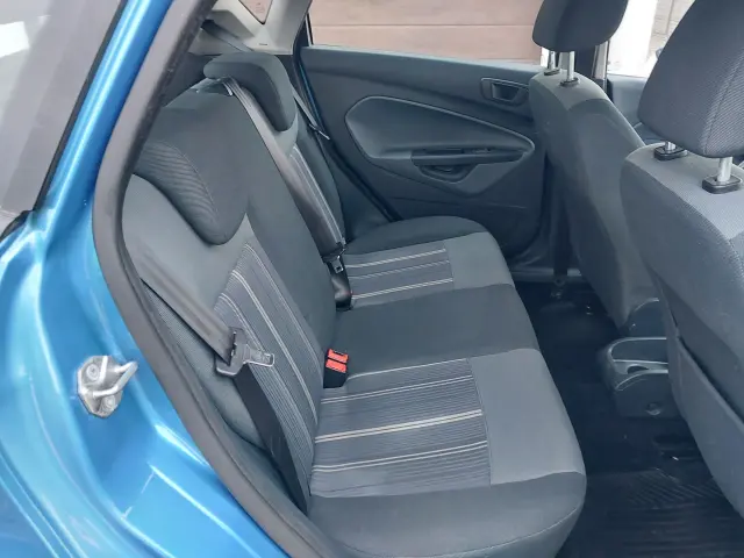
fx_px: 645
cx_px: 372
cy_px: 279
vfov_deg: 46.8
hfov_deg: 60.0
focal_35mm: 30
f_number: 1.8
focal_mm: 4.6
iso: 320
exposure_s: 1/50
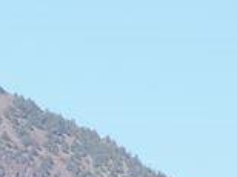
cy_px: 588
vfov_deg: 1.4
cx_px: -396
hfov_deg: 1.9
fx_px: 7055
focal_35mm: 1032
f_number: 4.4
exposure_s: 1/500
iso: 100
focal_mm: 27.6
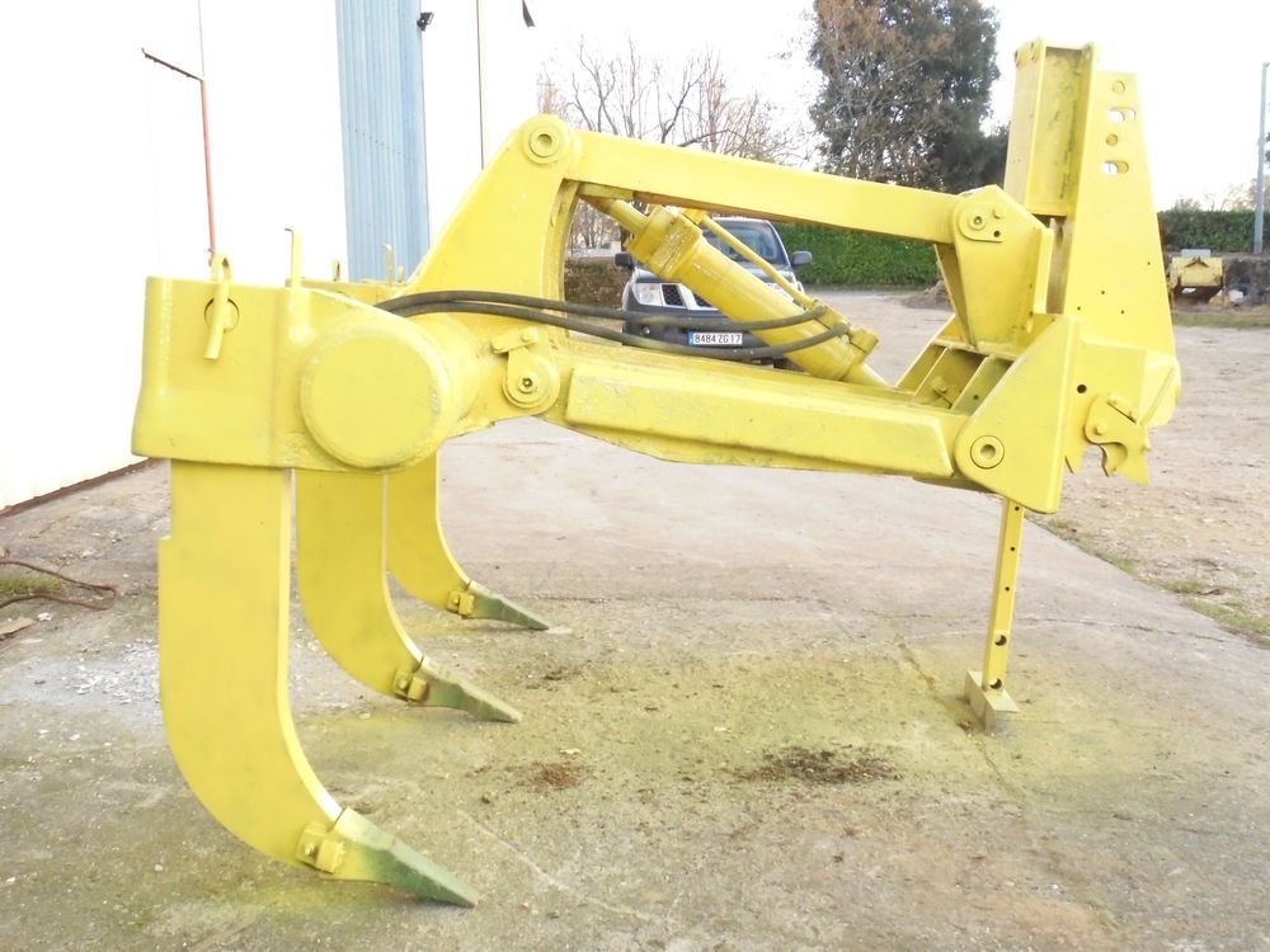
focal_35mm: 38
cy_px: 476
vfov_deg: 37.7
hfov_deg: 49.0
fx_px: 1394
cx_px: 635
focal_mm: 6.9
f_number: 4.2
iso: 400
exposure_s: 1/50
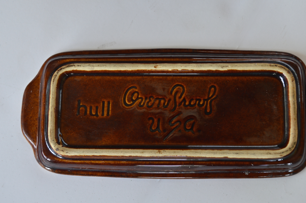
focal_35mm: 53
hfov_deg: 37.5
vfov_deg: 25.5
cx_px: 168
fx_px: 450
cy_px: 103
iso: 100
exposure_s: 1/25
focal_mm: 32
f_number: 5.6
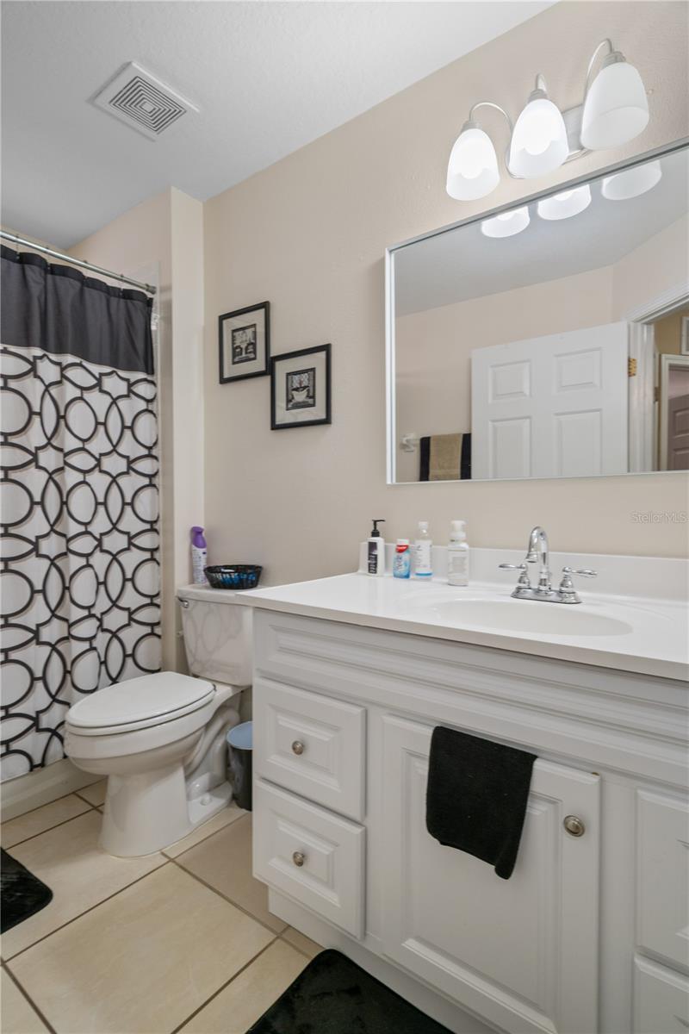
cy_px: 517
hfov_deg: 70.4
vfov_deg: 93.3
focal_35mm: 17
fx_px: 488
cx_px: 344
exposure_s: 1/2.5
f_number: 9
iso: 320
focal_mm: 17
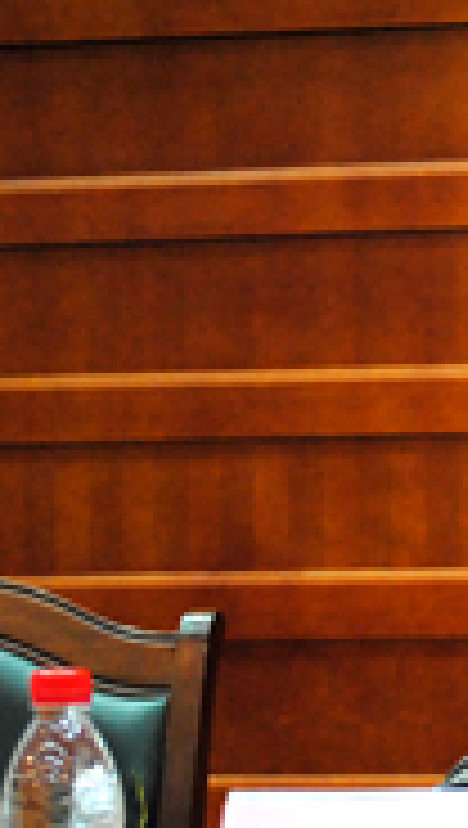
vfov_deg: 16.4
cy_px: 565
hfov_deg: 9.0
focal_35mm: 130
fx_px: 2858
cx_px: 846
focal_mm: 38
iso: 1600
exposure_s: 1/13
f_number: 5
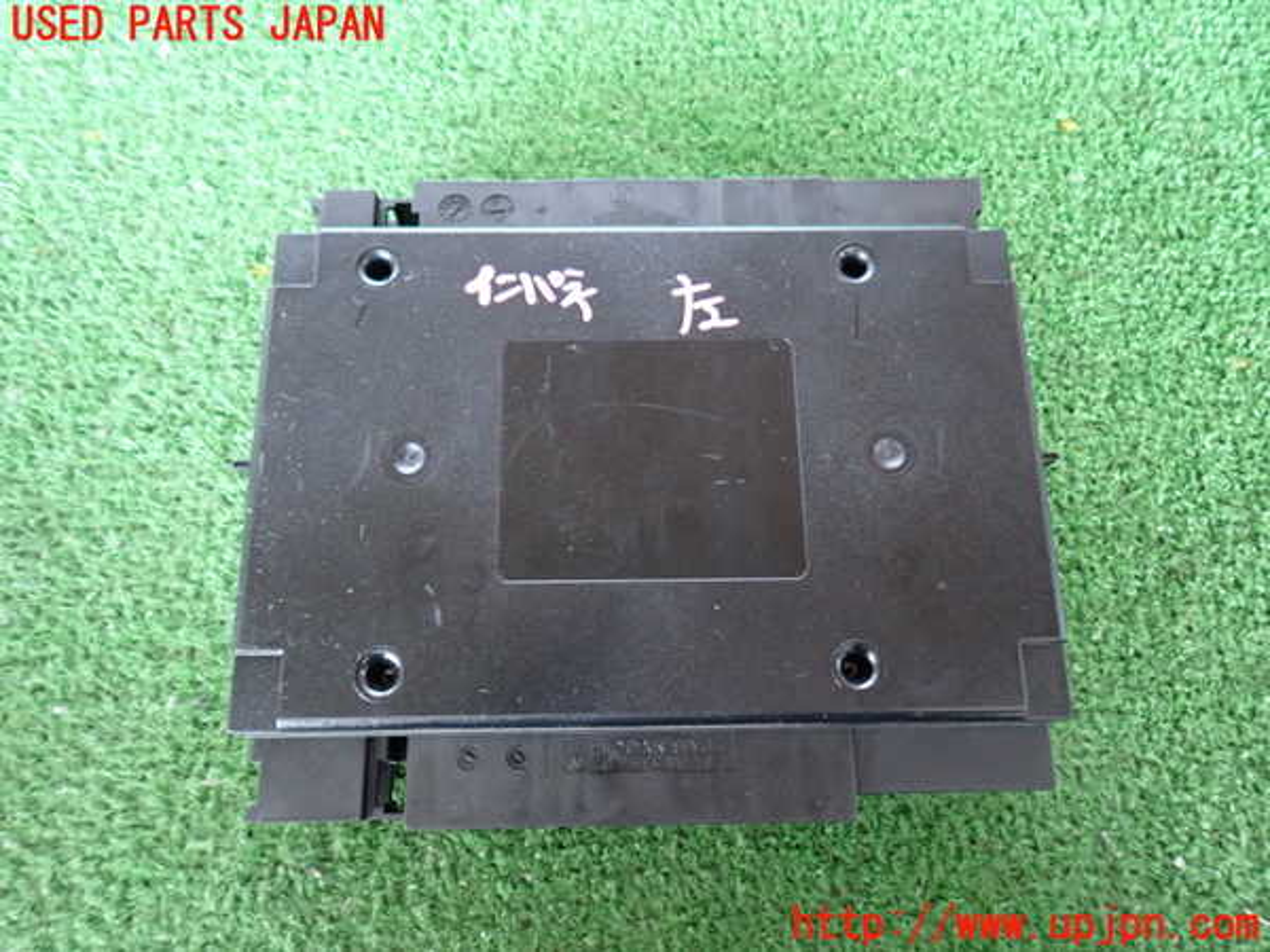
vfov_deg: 54.9
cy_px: 476
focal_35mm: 25
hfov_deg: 69.4
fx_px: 917
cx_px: 635
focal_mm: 4.5
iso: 640
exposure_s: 1/30
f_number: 2
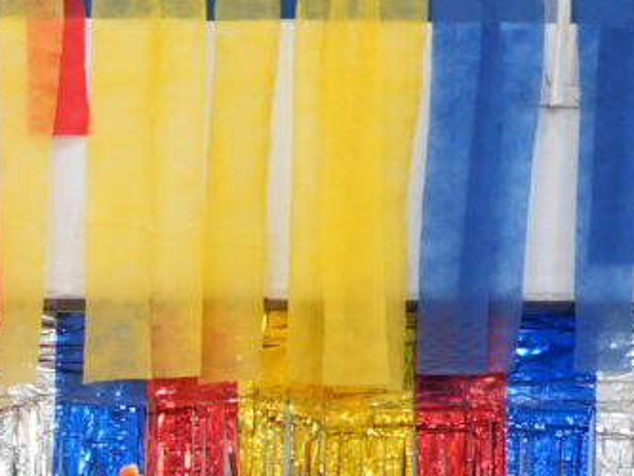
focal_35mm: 147
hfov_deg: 12.5
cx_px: -402
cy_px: 954
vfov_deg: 9.4
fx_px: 2700
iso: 640
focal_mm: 21
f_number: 4
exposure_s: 1/125
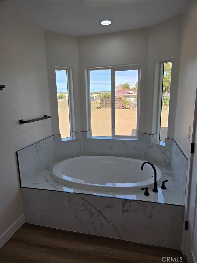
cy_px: 132
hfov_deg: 58.9
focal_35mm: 23
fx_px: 175
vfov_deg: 73.9
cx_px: 98
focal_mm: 5.4
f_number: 1.8
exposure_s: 1/1889
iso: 80
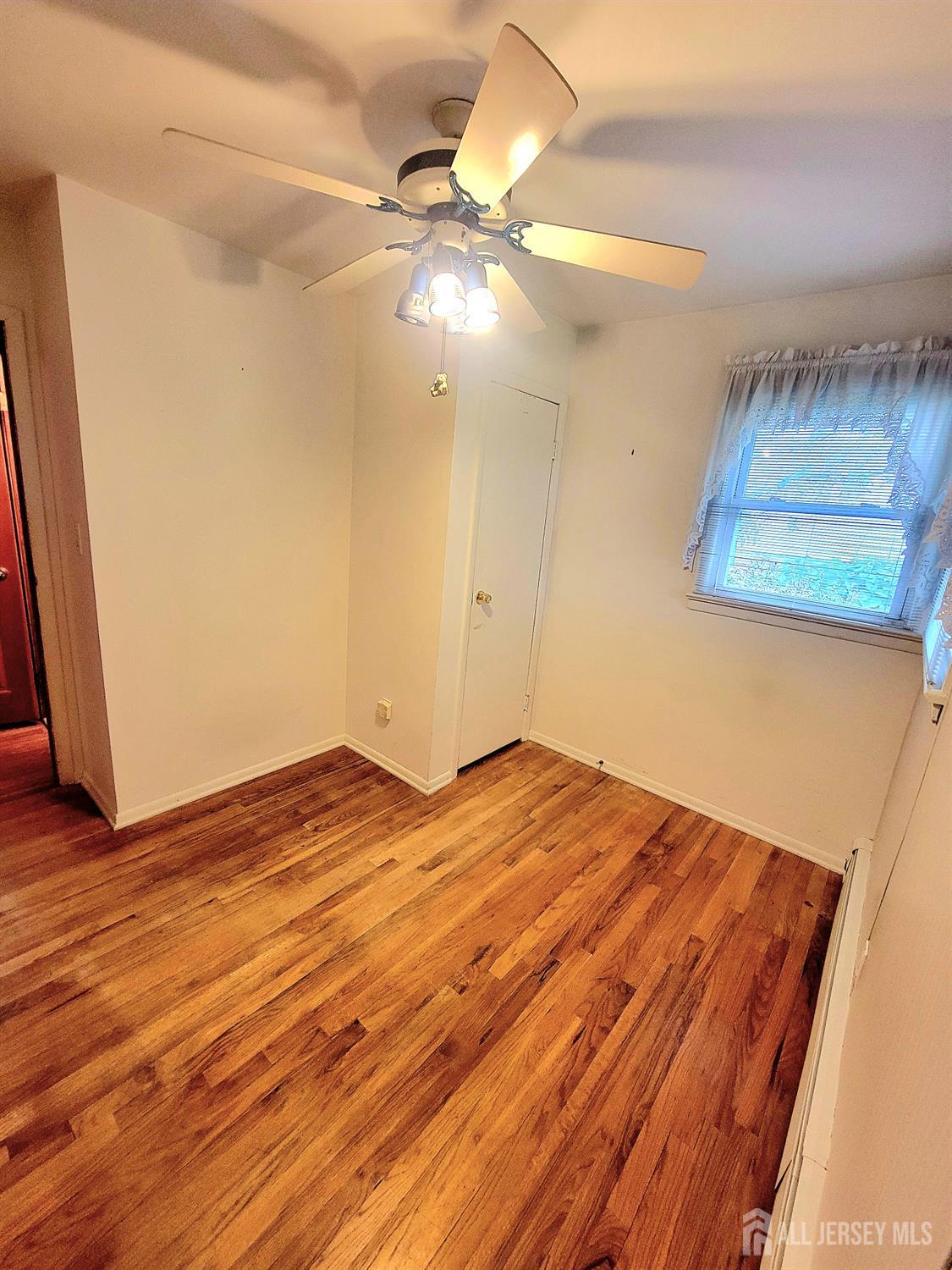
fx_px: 477
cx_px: 476
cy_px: 635
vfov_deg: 106.2
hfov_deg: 89.9
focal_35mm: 13
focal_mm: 2.2
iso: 400
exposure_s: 1/60.2
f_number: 2.2
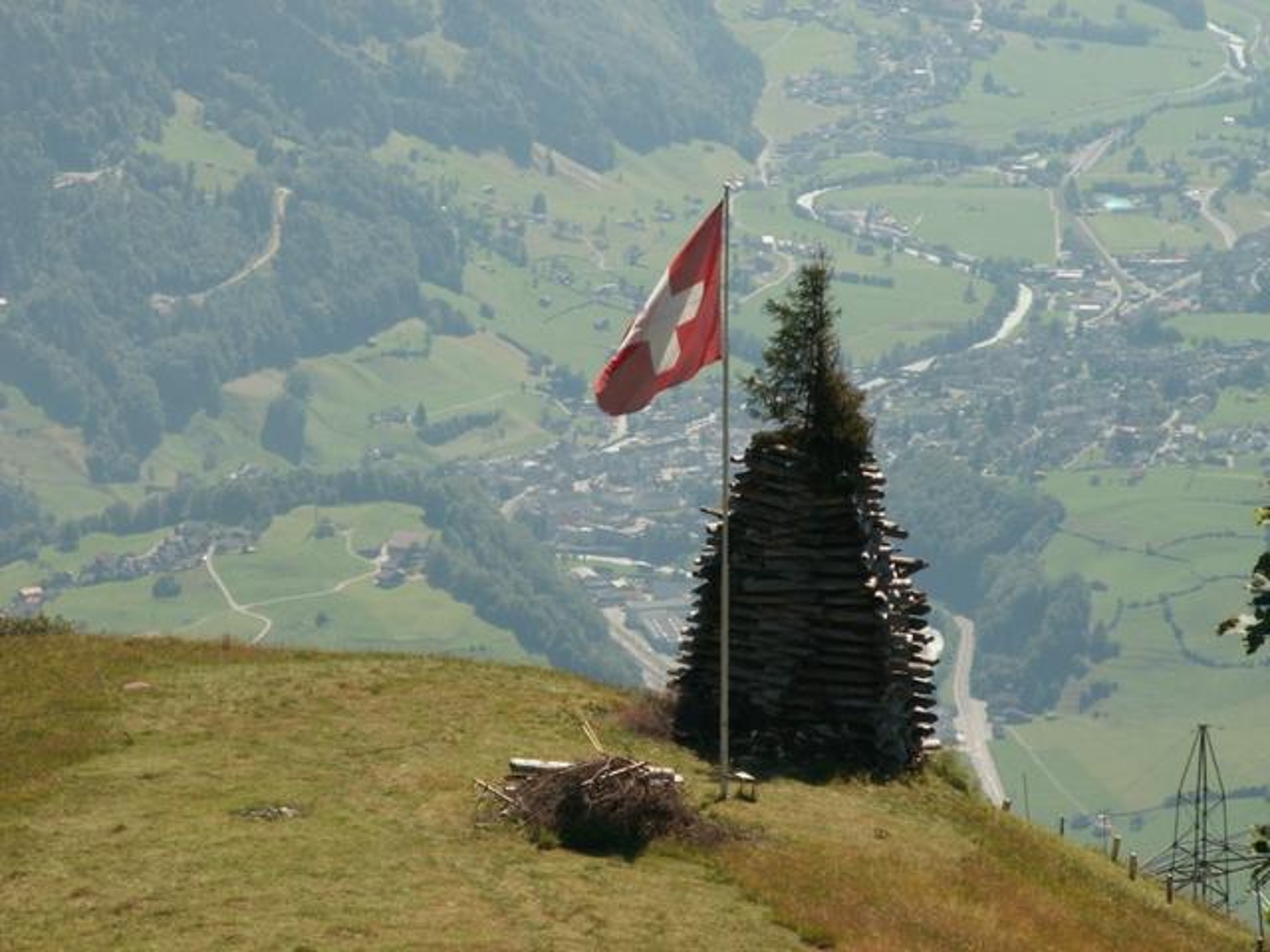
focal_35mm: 161
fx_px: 5907
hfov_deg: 12.3
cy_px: 476
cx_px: 635
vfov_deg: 9.2
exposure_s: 1/125
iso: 50
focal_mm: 26.3
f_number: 8
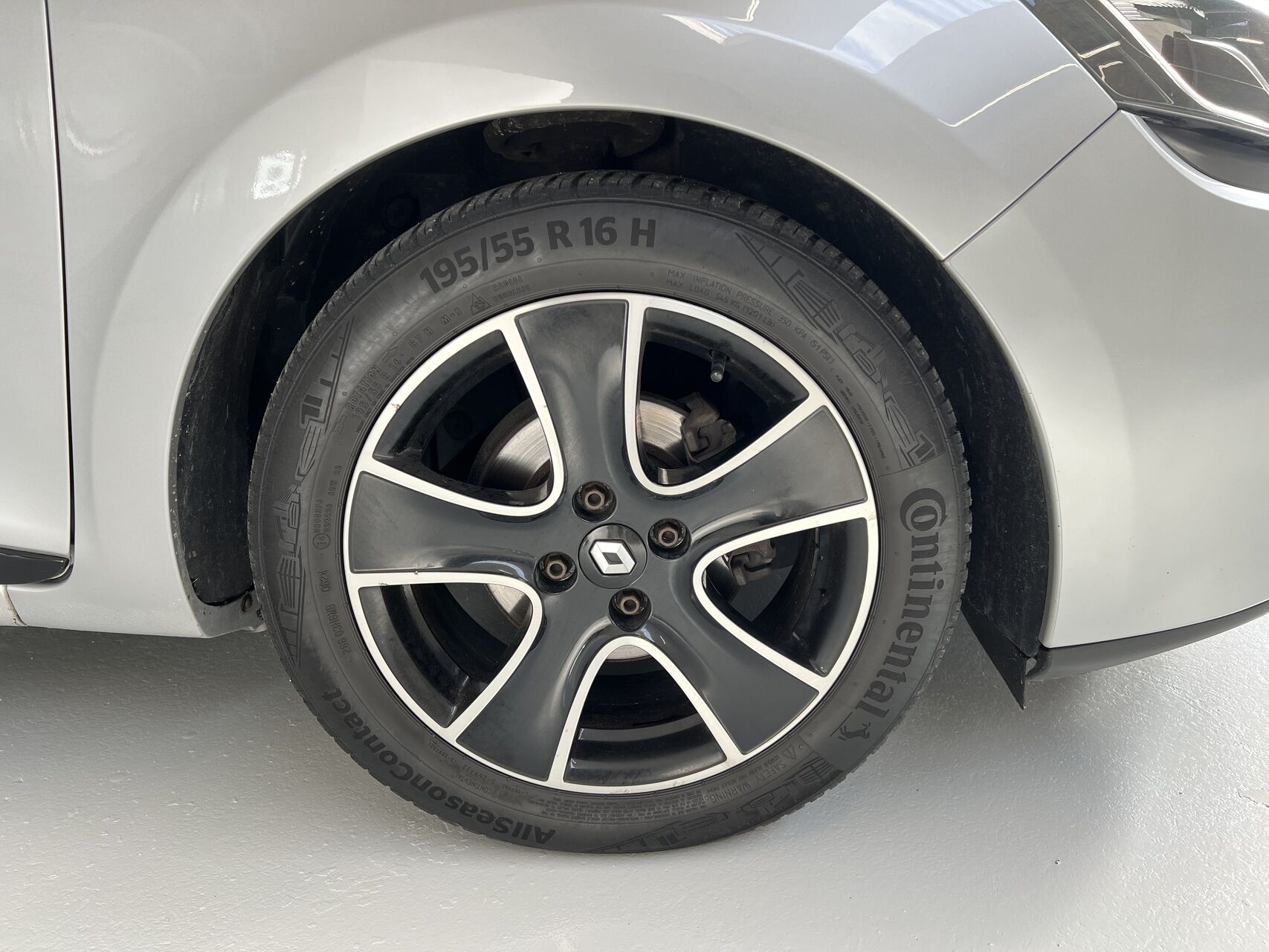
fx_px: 953
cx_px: 634
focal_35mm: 26
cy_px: 476
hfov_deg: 67.3
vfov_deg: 53.1
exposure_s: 1/100
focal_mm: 5.7
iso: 64
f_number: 1.5
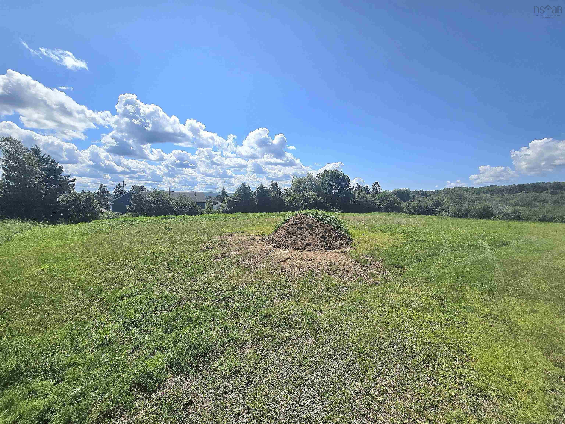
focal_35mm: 13
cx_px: 282
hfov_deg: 106.2
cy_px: 212
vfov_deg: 89.9
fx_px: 212
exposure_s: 1/5000
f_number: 2.2
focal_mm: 2.2
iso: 50
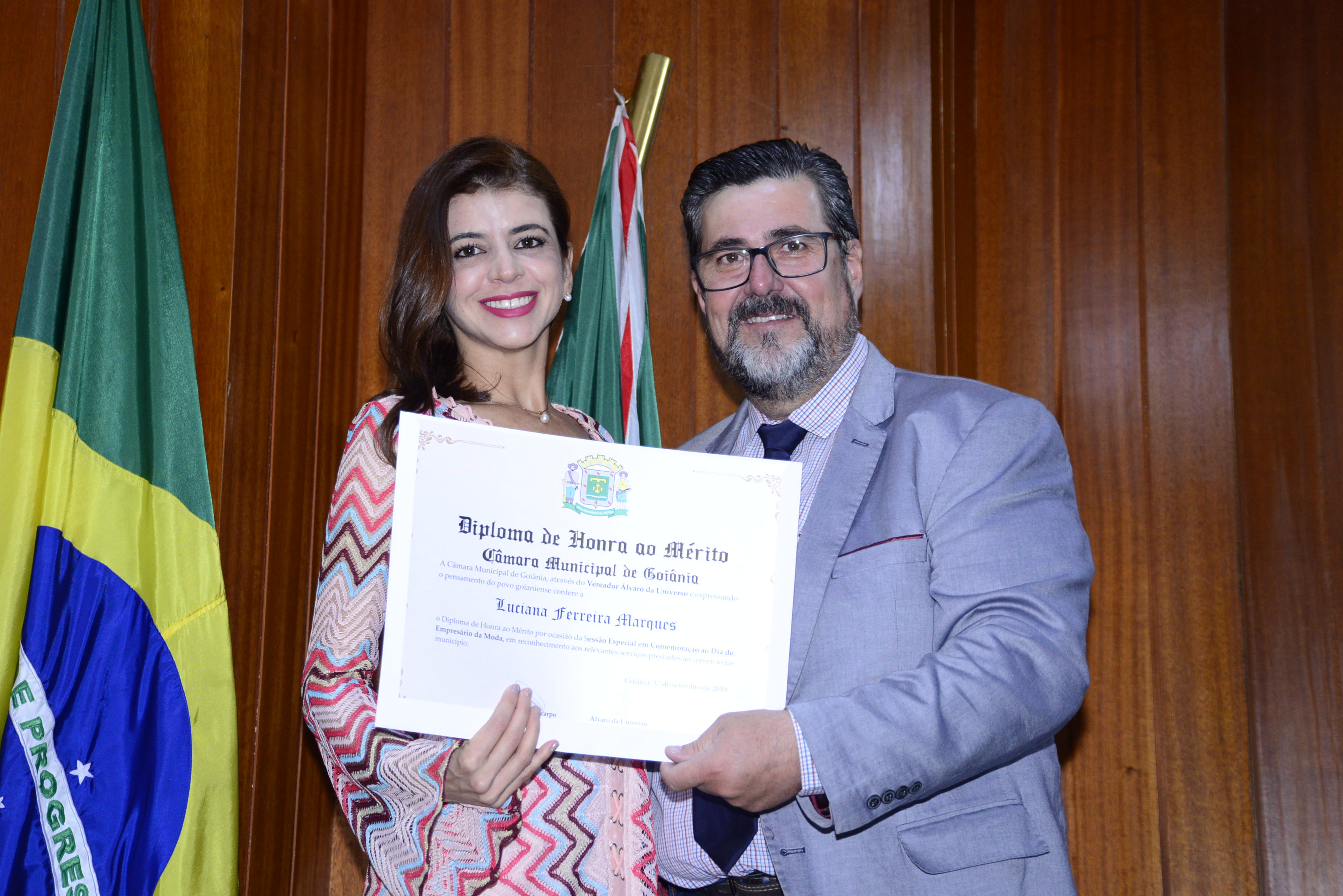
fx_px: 2463
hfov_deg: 30.5
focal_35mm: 66
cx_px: 672
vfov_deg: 20.6
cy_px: 448
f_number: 5.3
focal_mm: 66
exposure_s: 1/125
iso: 2000
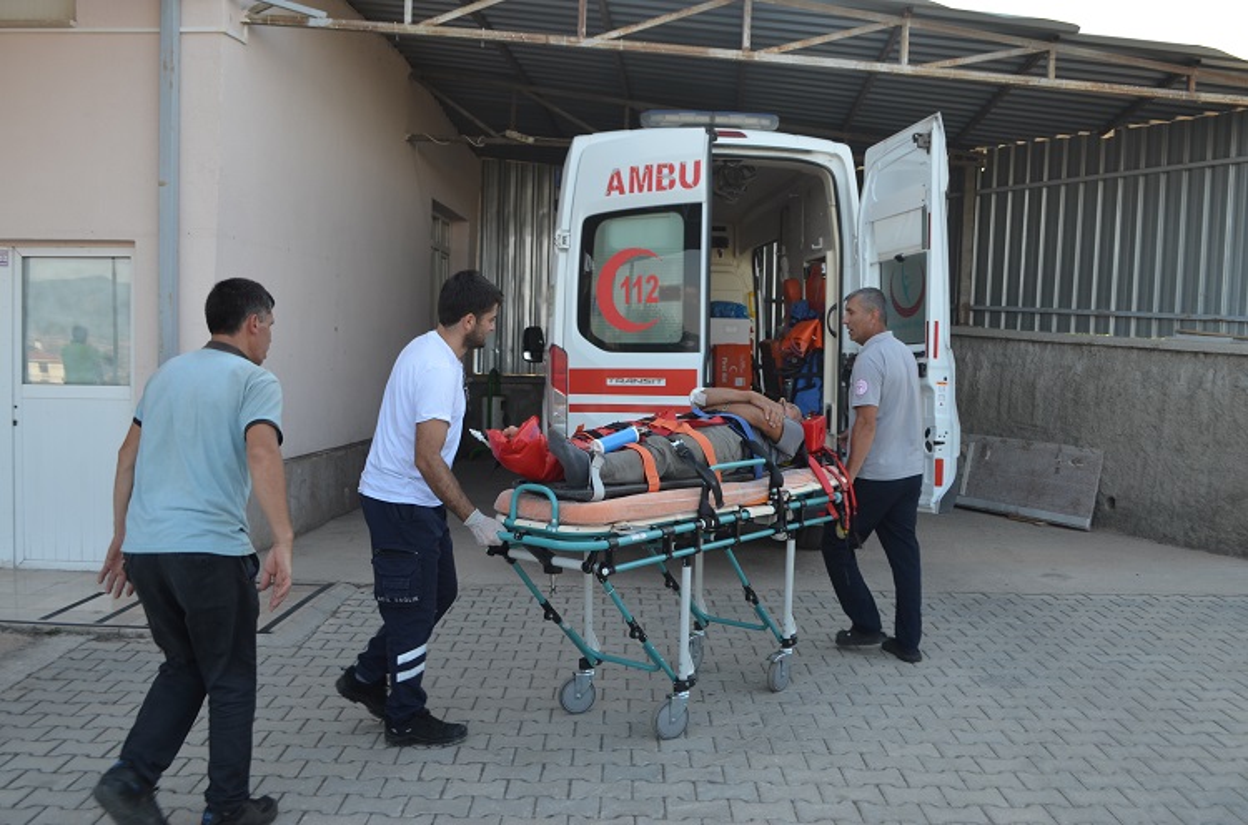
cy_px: 412
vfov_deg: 39.8
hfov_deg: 57.3
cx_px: 624
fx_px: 1141
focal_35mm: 33
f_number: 6.3
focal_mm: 22
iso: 200
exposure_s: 1/160
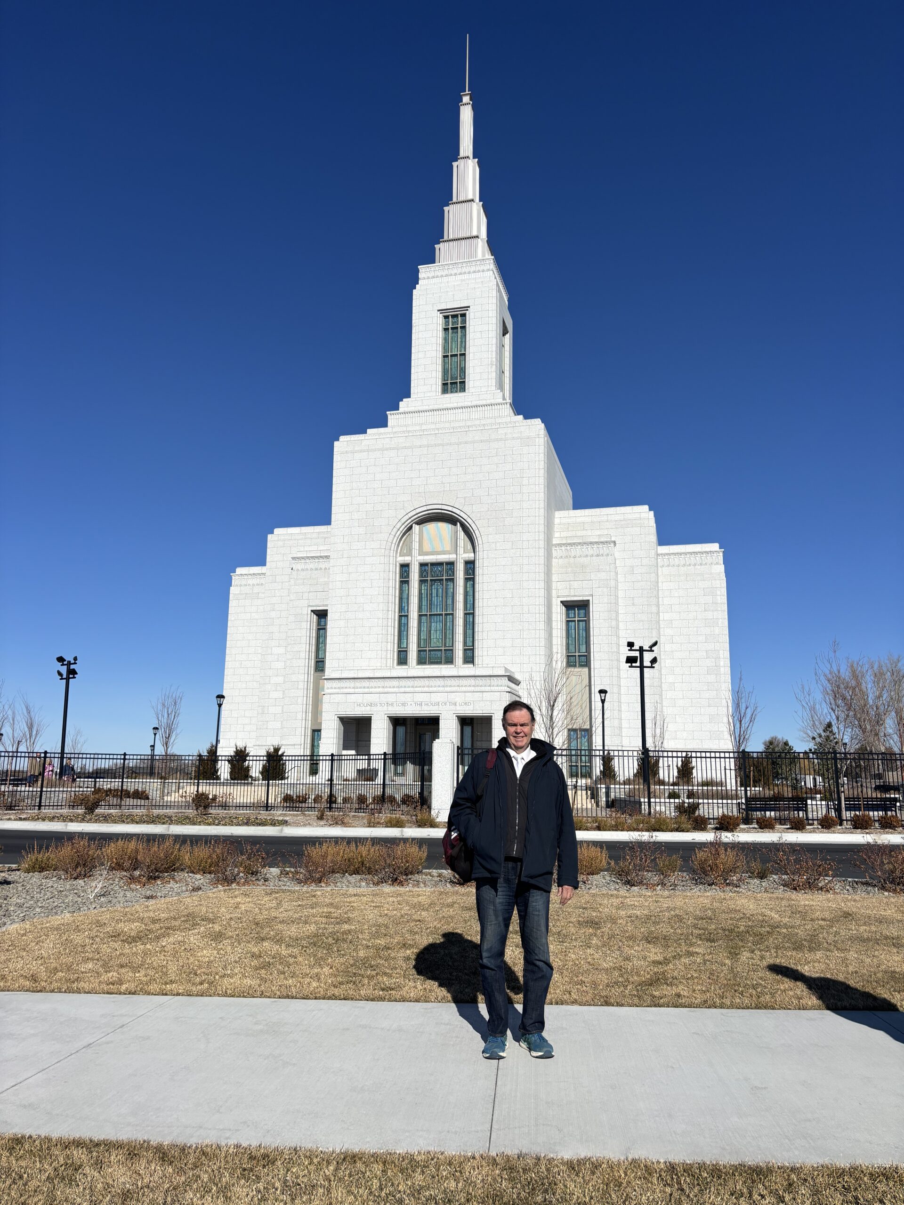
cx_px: 452
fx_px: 905
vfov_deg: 67.3
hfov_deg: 53.1
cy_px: 602
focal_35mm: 26
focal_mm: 5.96
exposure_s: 1/6329
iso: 50
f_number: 1.6
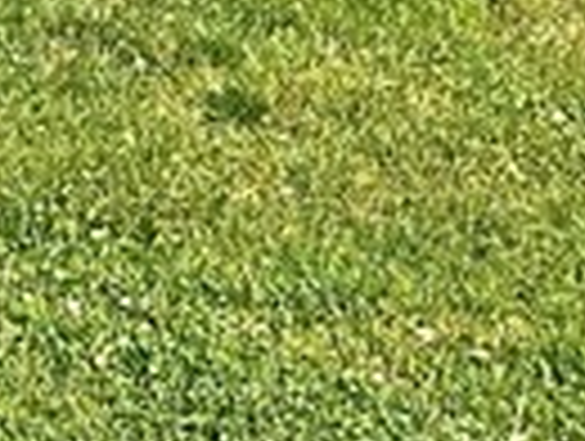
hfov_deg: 9.5
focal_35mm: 189
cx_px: -711
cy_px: -1179
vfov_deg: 6.6
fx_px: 3200
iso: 80
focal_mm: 6.86
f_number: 1.78
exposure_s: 1/1119
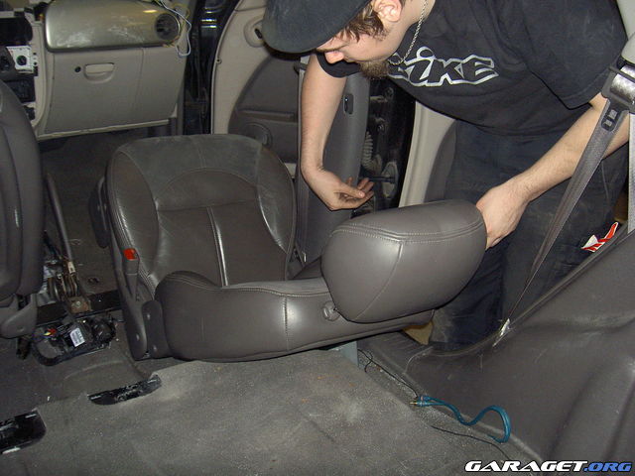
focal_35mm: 39
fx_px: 715
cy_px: 238
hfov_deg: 47.9
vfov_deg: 36.8
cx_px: 318
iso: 200
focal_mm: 8
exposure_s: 1/125
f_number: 2.8
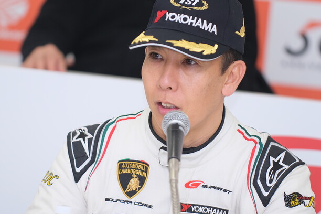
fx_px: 2675
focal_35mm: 300
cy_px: 120
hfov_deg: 6.9
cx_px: 138
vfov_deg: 4.6
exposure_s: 1/180
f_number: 3.2
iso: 500
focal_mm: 170
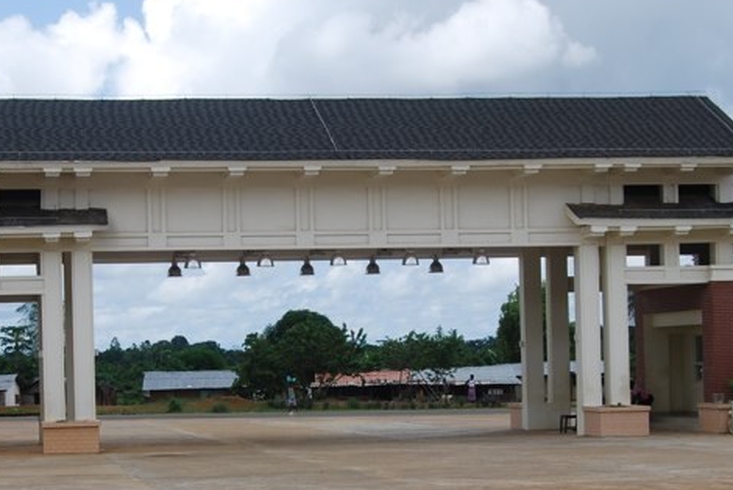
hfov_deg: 23.8
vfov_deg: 16.0
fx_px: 1732
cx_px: 256
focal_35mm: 85
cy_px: 363
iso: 100
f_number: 8
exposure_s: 1/250
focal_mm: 26
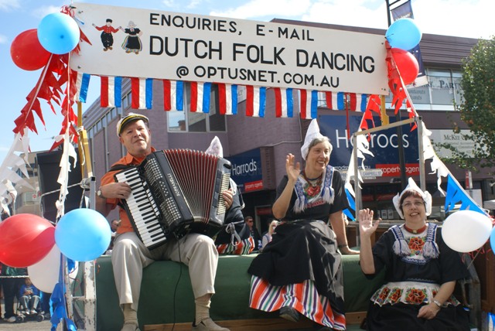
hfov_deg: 46.4
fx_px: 578
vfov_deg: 32.0
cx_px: 248
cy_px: 166
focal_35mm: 42
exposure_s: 1/125
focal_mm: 28
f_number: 8
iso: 100
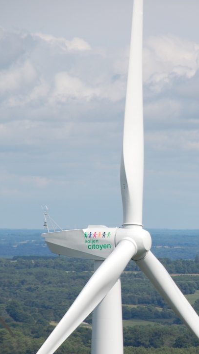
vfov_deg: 10.2
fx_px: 1985
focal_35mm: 212
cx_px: 159
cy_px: 216
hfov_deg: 5.7
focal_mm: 95
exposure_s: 1/800
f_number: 7.1
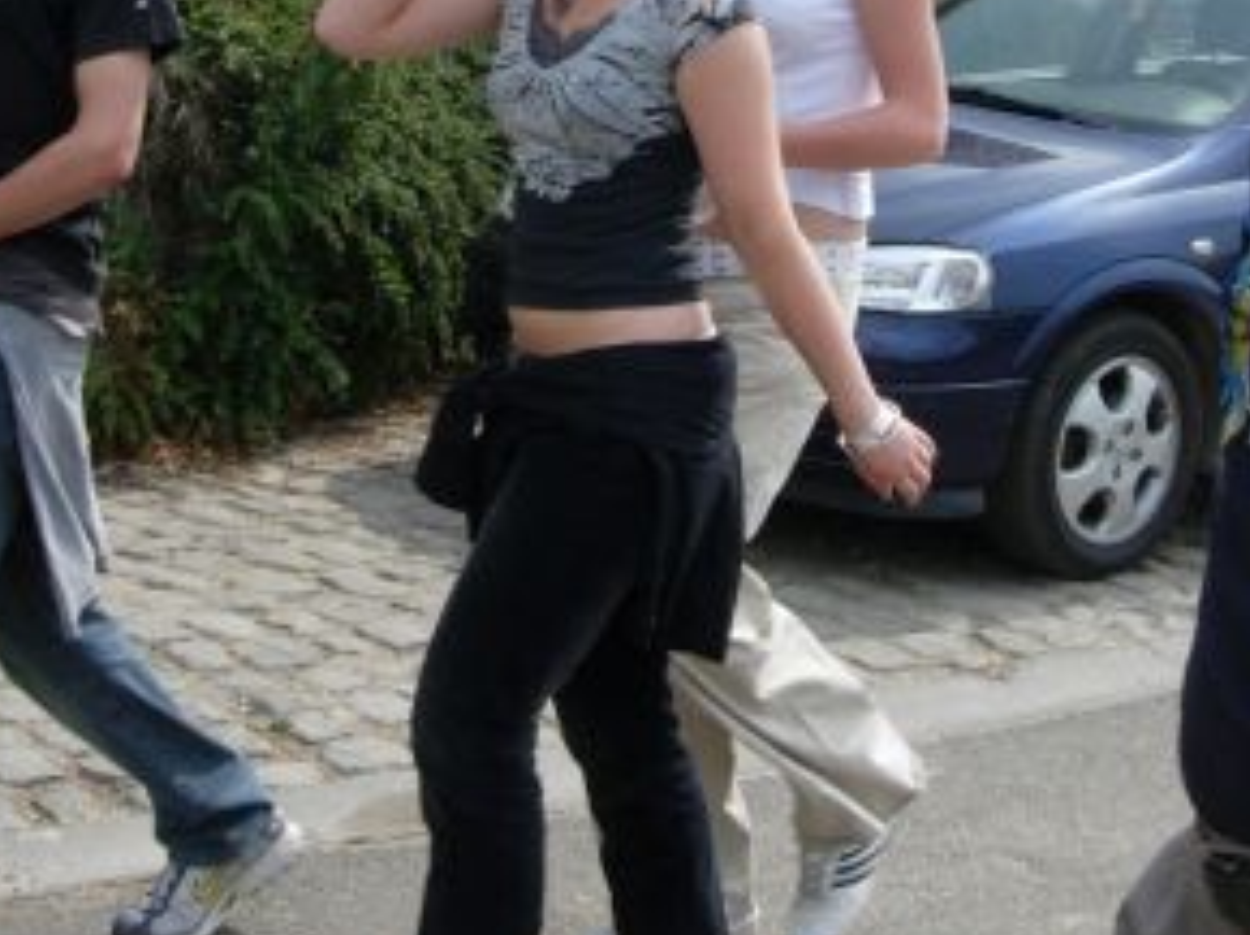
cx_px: 703
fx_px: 3031
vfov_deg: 17.2
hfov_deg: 23.3
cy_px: 30
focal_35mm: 84
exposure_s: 1/470
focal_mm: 7.8
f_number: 4.8
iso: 64
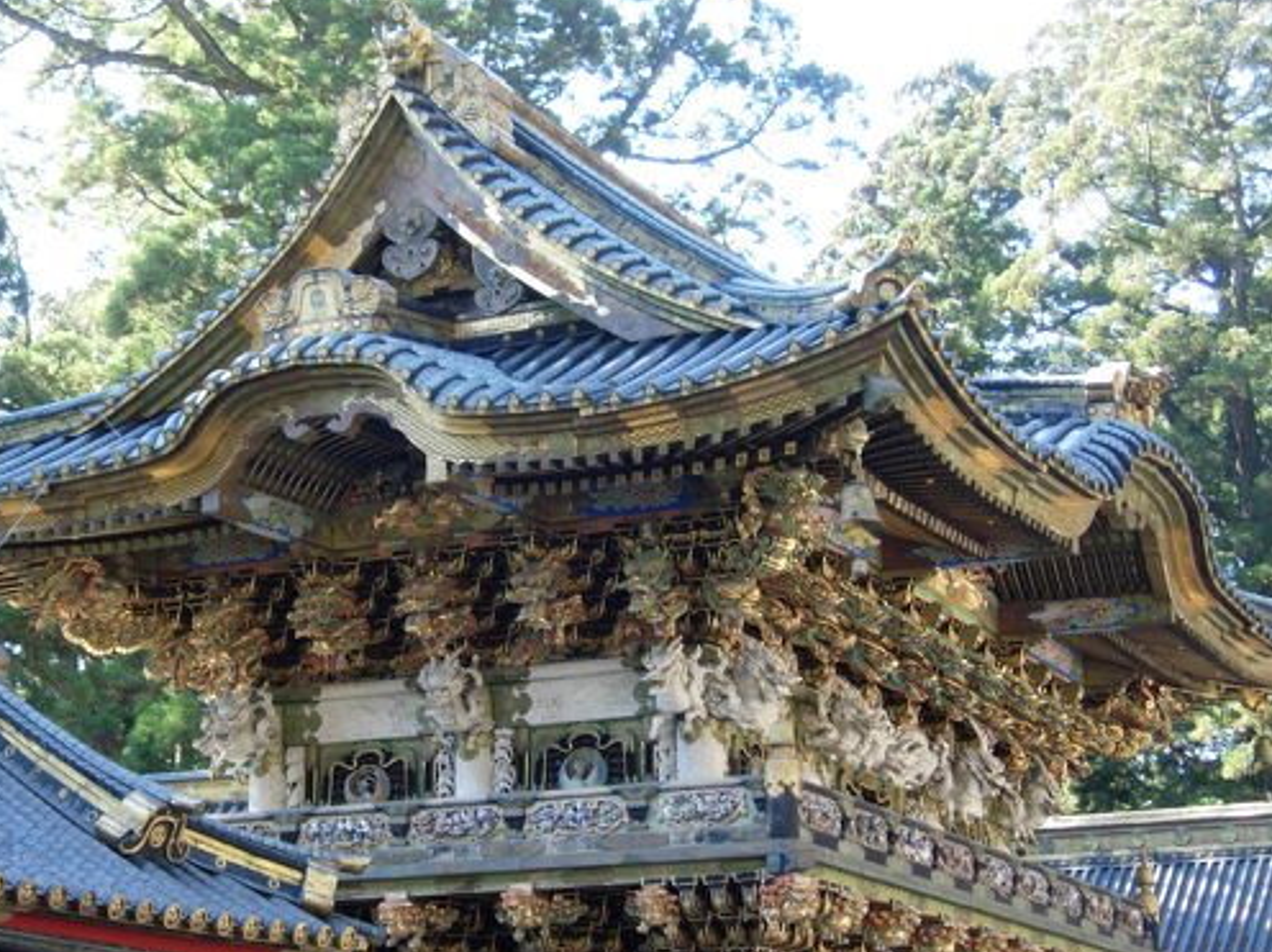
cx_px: 446
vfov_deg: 18.4
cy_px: 566
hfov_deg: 24.3
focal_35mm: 80
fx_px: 2937
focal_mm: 12.7
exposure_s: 1/35.9
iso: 64
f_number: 3.5
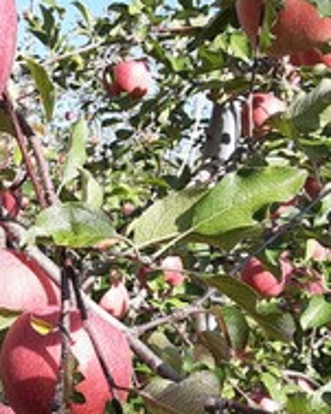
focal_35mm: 67
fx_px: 821
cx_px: -39
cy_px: 280
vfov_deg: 28.1
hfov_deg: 21.5
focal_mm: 2.91
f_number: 1.9
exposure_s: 1/613
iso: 40
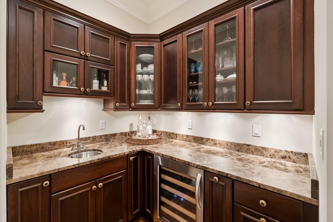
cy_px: 111
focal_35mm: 16
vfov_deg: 73.8
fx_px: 148
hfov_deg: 96.7
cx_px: 166
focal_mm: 16
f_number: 4
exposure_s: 1/125
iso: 4000
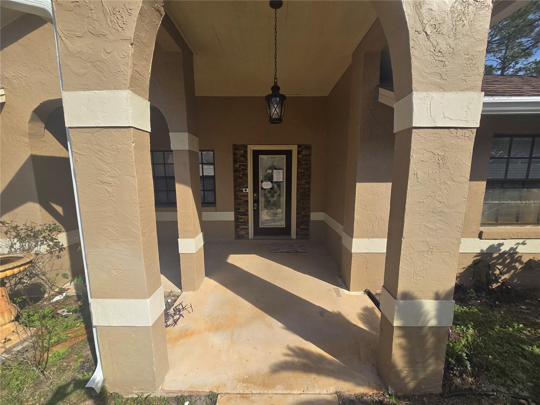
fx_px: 203
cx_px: 270
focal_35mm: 13
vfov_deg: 89.9
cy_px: 202
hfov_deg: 106.2
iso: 50
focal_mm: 2.2
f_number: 2.2
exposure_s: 1/2088
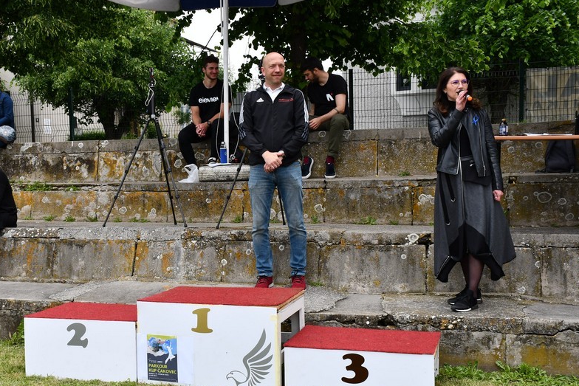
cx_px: 208
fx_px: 756
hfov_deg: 41.5
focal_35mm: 47
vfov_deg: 28.6
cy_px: 211
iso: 200
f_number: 7.1
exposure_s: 1/250
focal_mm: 24
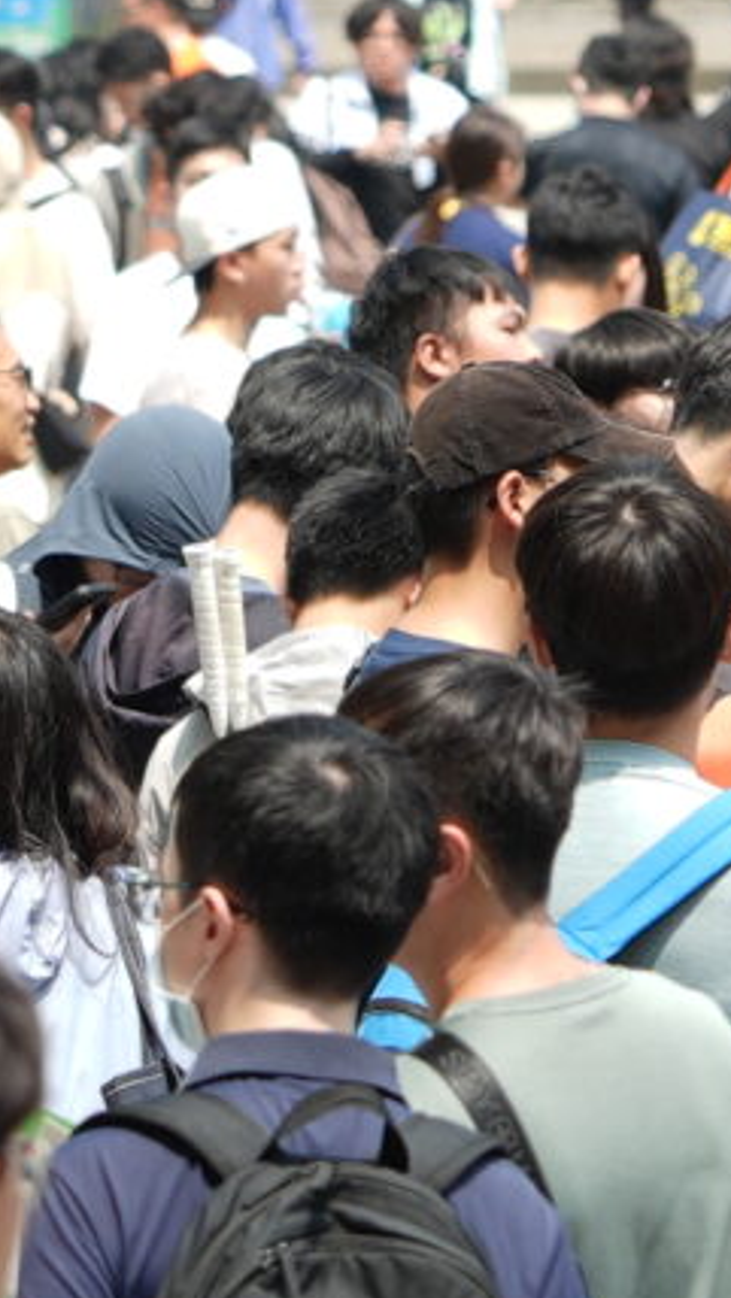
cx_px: 558
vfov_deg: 4.1
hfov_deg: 2.3
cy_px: -663
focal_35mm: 526
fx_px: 18111
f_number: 2.8
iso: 64
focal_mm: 70
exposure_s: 1/500
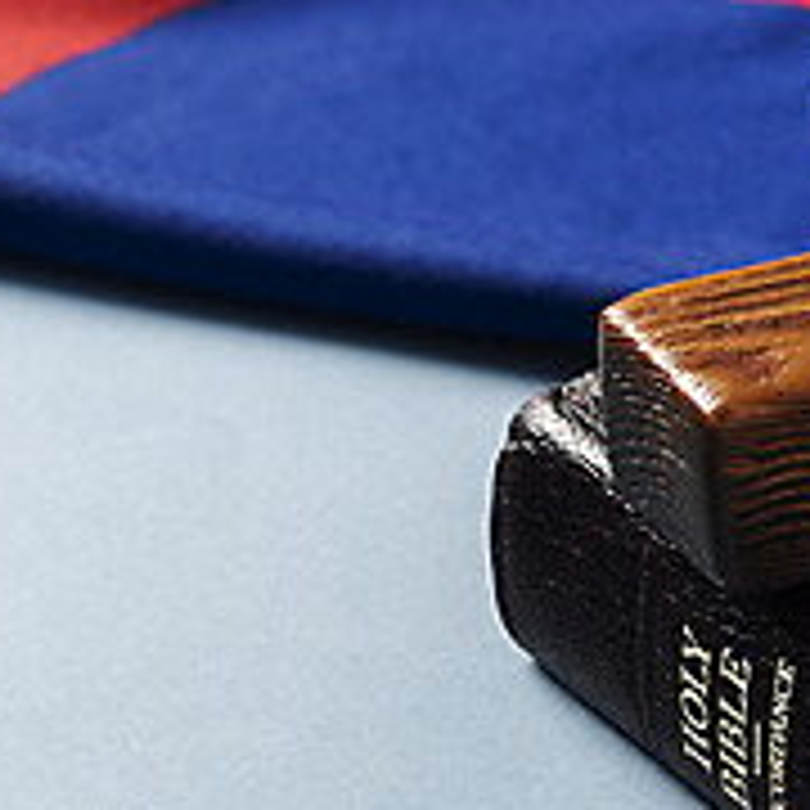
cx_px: 709
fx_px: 5242
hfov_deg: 8.8
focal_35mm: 198
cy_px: 396
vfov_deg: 8.8
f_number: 11
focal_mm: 70
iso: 100
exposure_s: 1/125
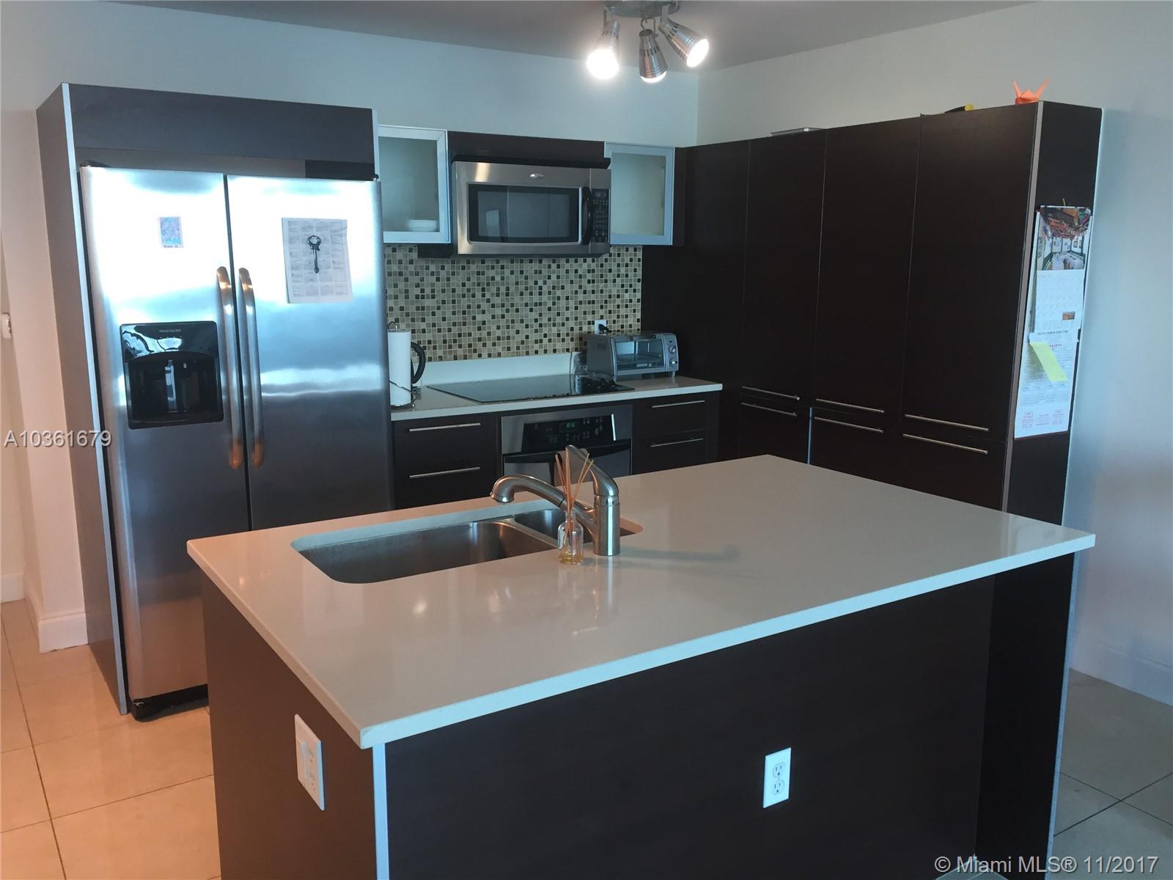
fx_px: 983
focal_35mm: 29
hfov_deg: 61.7
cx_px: 586
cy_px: 440
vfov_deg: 48.2
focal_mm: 4.15
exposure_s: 1/30
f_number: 2.2
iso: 64
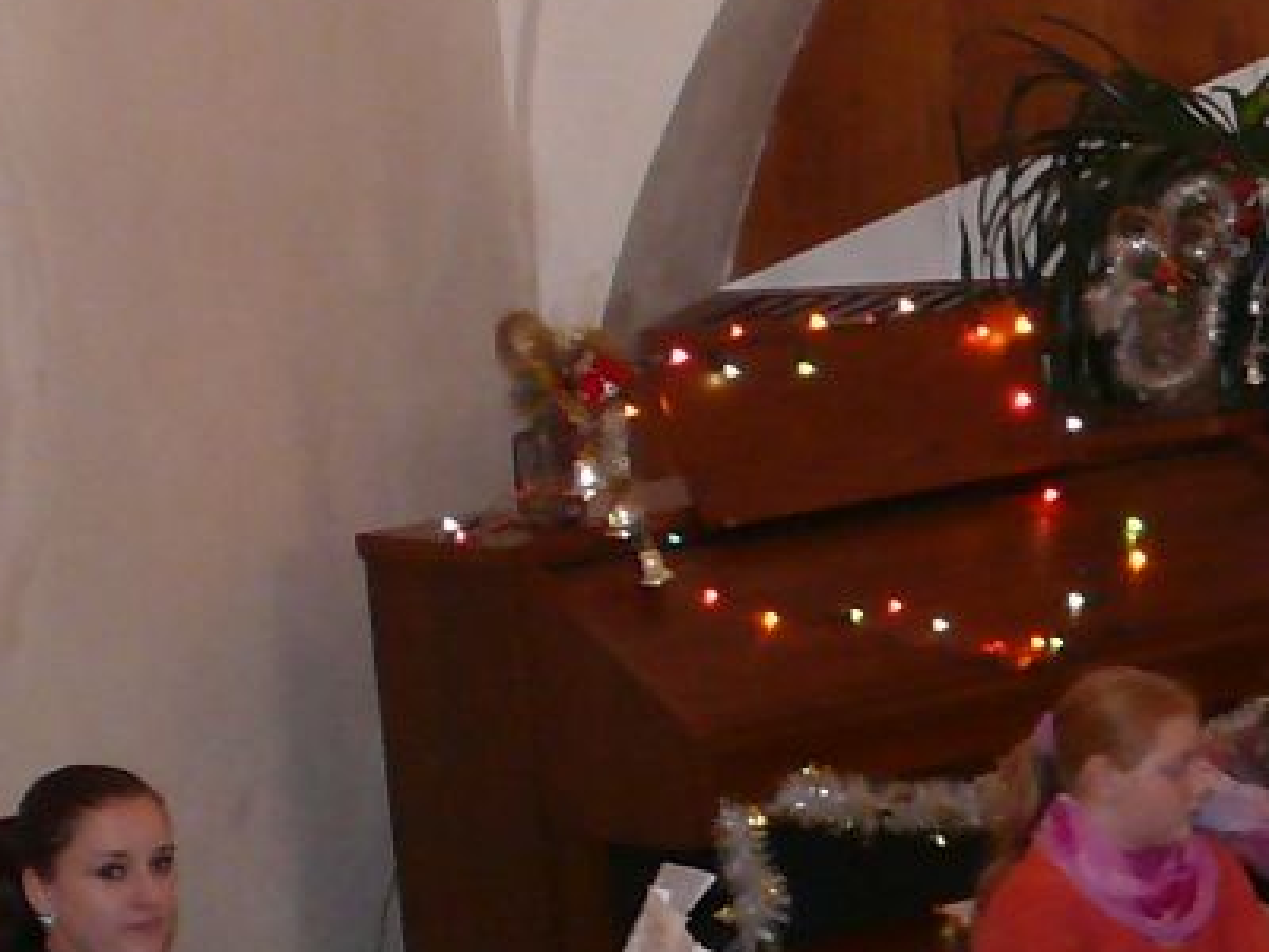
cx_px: 3046
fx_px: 6562
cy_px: 562
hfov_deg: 9.7
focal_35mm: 179
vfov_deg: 8.3
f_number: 2.8
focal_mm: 7.4
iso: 200
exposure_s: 1/30
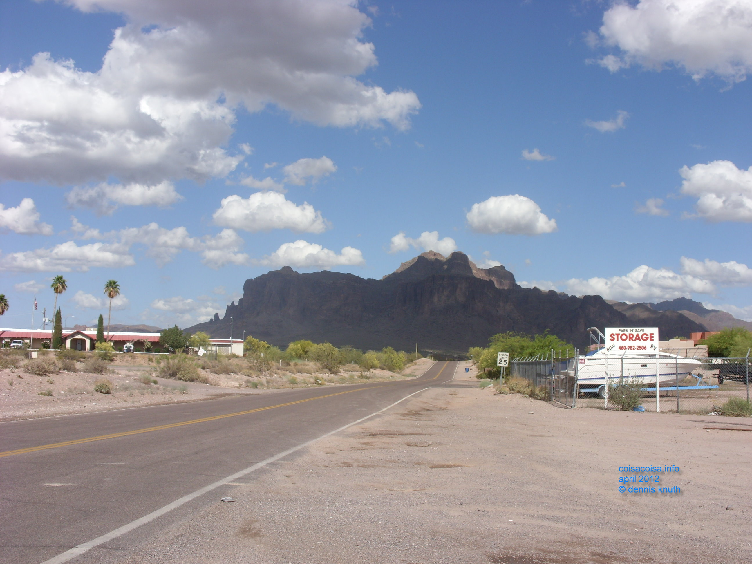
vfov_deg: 37.7
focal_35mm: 38
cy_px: 282
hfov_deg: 49.0
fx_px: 826
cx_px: 376
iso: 50
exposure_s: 1/620
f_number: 4.9
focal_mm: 6.3
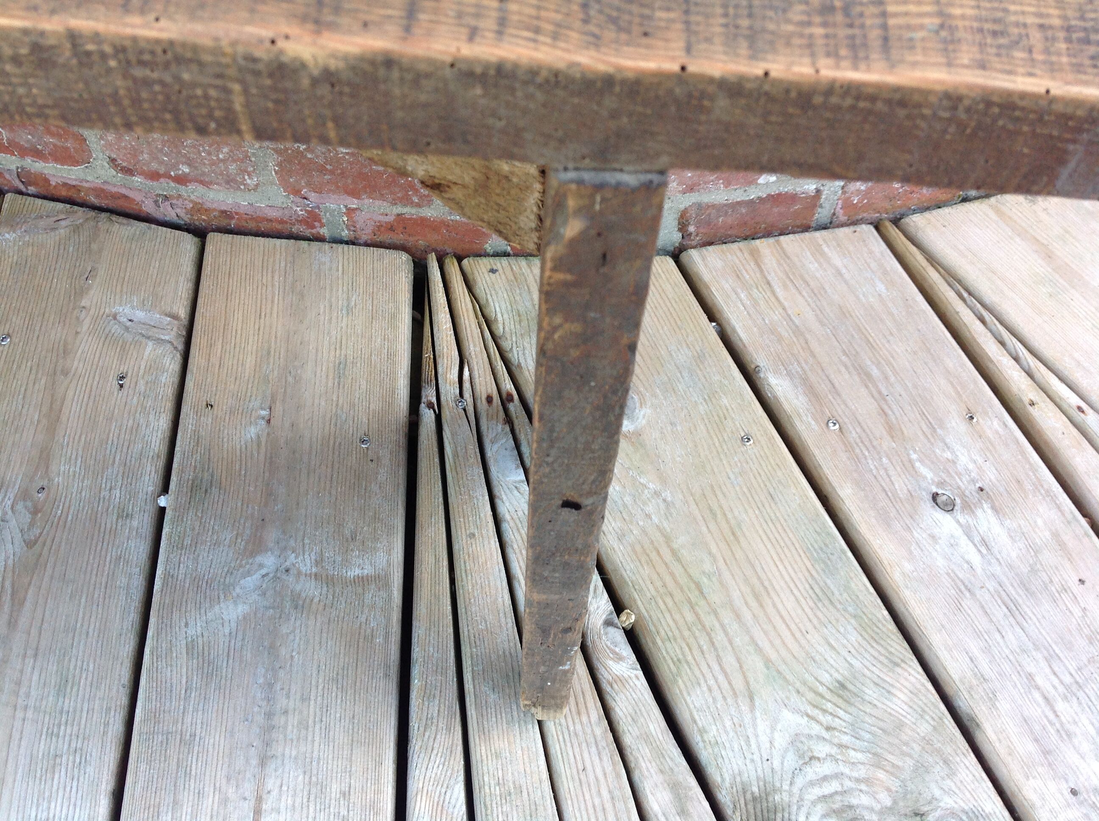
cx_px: 550
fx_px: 1110
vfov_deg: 40.6
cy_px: 410
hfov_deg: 52.7
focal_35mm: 35
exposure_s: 1/120
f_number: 2.4
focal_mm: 4.28
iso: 80
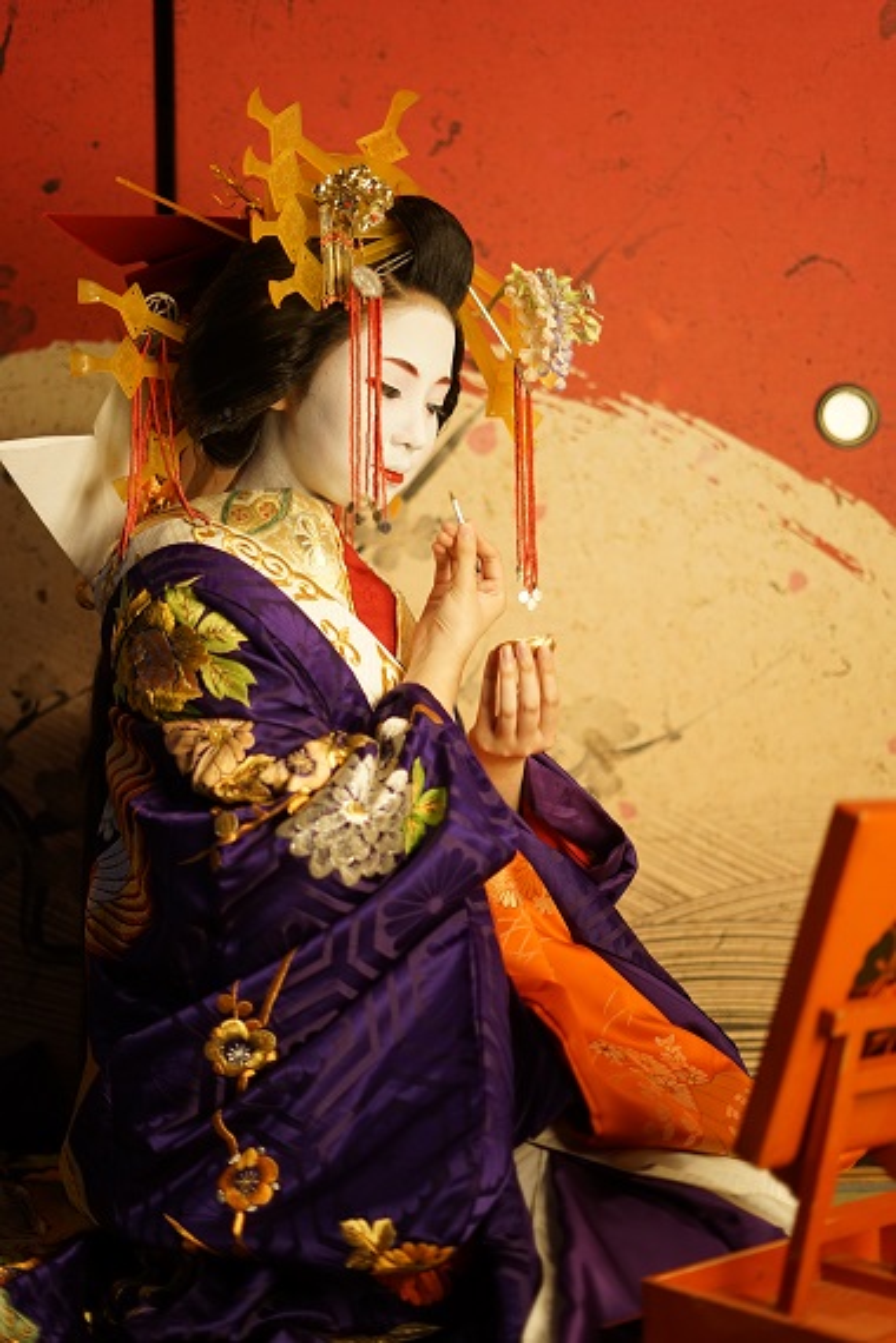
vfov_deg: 39.6
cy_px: 672
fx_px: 1867
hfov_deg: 27.0
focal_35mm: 50
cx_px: 448
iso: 125
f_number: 1.8
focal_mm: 50
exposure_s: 1/60
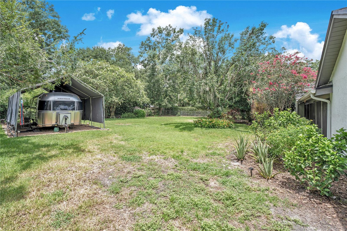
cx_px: 174
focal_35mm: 16
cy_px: 116
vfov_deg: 73.7
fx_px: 154
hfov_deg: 96.7
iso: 100
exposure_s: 1/125
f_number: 9
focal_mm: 16
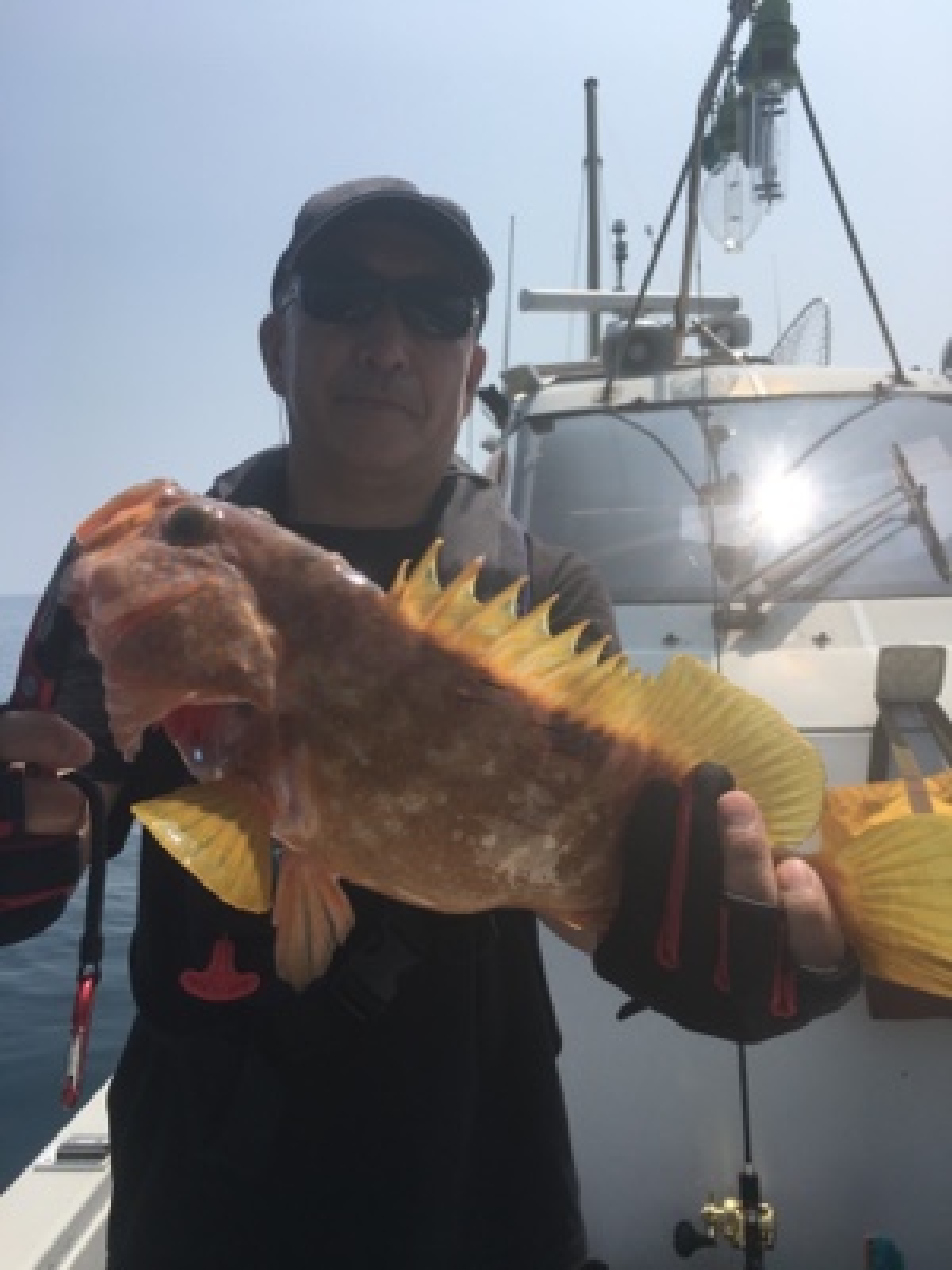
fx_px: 1063
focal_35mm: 29
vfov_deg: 61.7
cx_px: 476
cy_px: 635
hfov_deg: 48.2
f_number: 2.2
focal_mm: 4.15
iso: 25
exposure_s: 1/2849
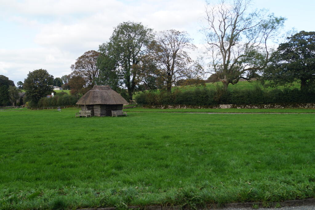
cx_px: 158
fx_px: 341
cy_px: 105
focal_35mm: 39
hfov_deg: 49.5
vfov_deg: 34.2
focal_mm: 26
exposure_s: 1/100
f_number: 7.1
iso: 100
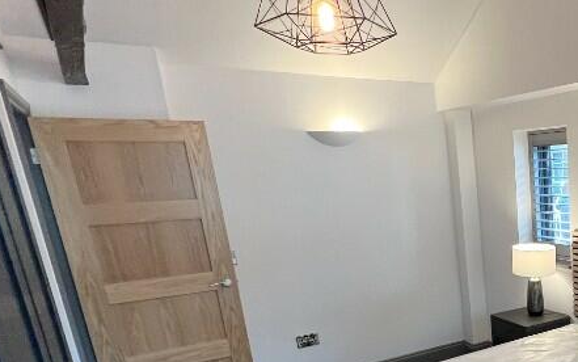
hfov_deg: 49.1
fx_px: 504
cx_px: 575
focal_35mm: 32
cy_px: 313
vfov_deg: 37.3
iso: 160
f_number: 1.8
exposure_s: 1/100
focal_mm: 1.57
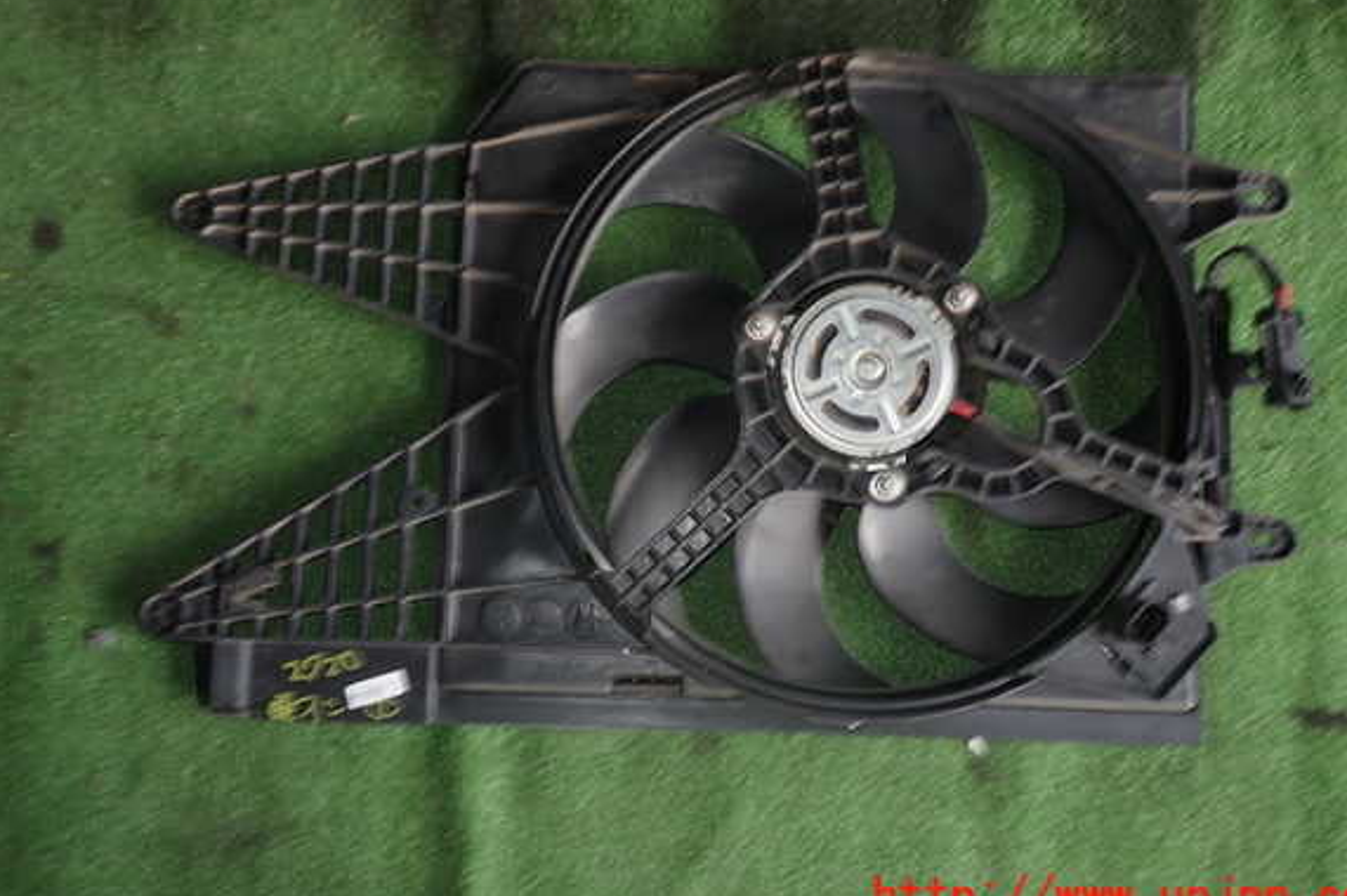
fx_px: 1309
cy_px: 398
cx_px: 698
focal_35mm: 35
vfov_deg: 37.8
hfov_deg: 54.4
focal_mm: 5.79
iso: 125
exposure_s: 1/30
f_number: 7.1
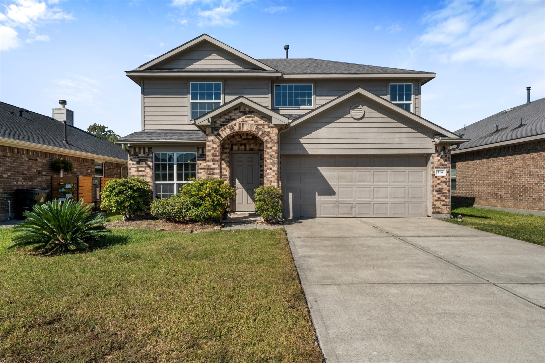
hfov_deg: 73.7
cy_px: 182
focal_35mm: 24
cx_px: 272
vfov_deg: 53.1
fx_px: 363
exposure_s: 1/250
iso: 800
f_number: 9
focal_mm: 24
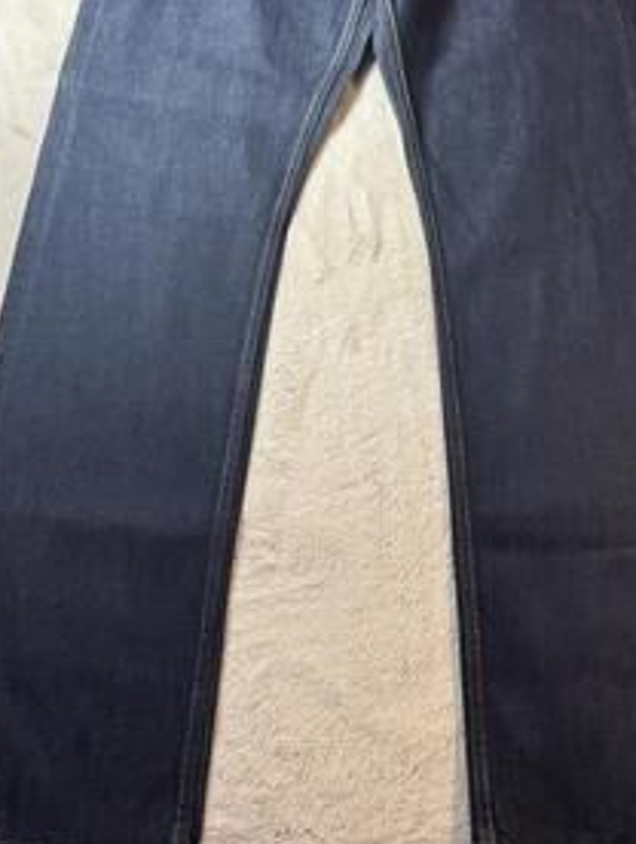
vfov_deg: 54.5
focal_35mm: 33
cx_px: 346
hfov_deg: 43.0
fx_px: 806
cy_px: 309
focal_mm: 6.76
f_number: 1.78
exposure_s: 1/60
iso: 125
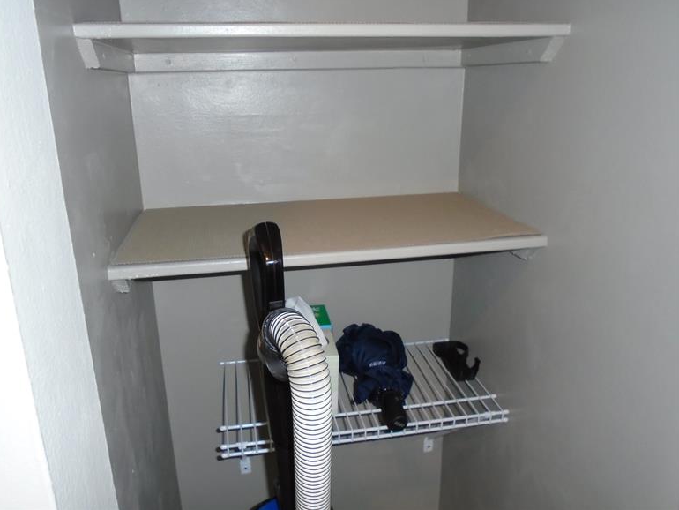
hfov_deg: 65.3
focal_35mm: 27
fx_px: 530
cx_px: 330
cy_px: 247
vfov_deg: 51.4
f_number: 3.2
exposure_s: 1/30
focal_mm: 4.6
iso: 200
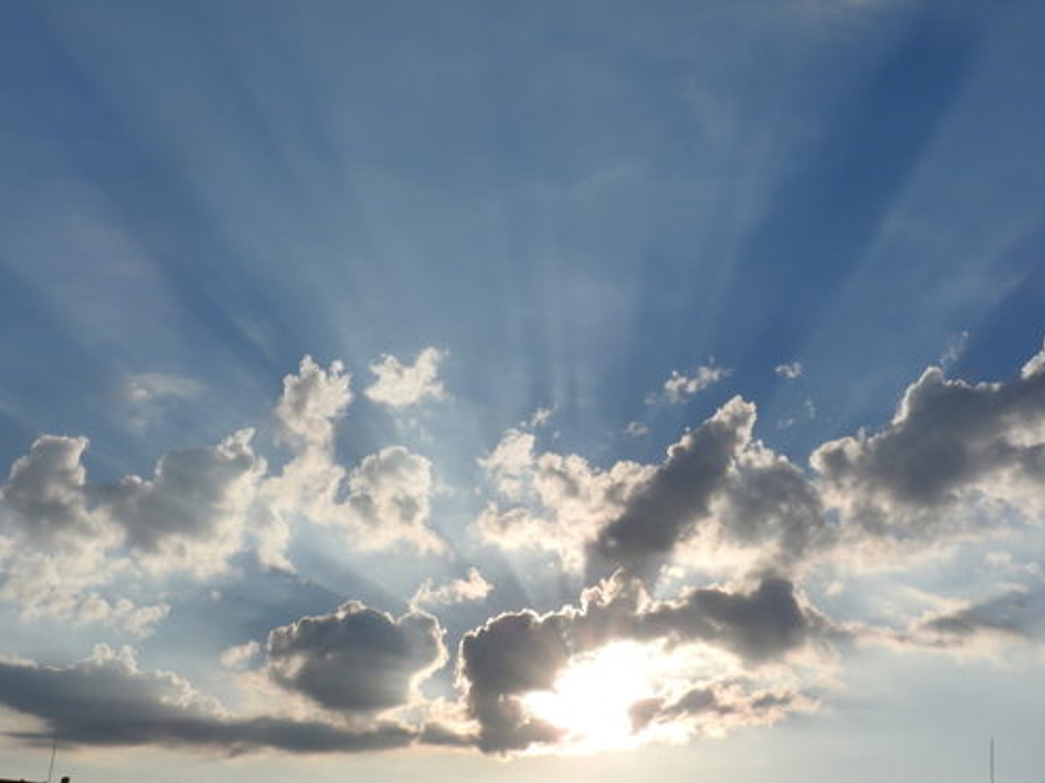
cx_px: 525
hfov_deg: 31.7
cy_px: 396
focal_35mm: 61
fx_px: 1841
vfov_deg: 24.0
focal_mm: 10.7
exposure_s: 1/1600
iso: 100
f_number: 7.6
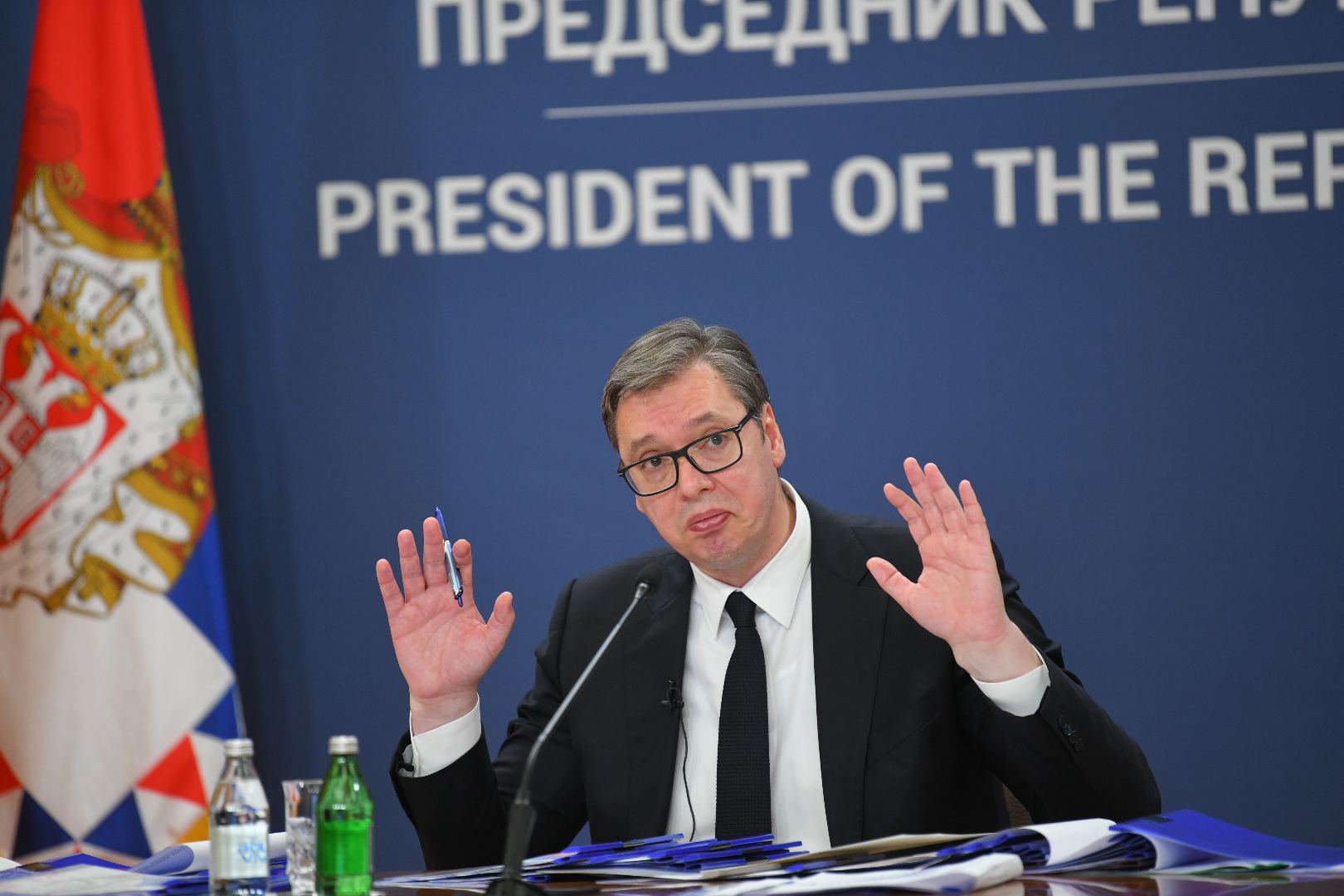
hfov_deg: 10.3
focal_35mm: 200
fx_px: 7466
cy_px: 448
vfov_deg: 6.9
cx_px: 672
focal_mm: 200
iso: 2000
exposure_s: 1/400
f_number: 2.8
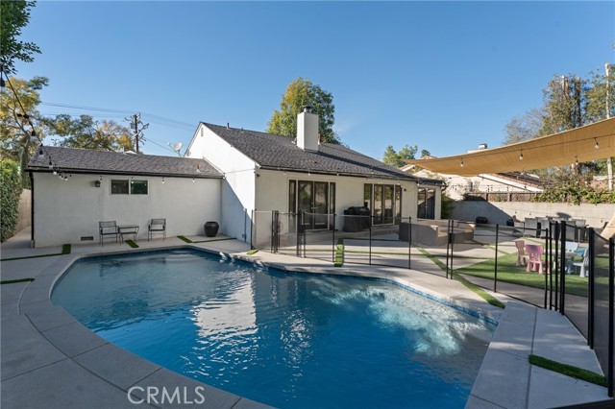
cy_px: 204
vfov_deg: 71.0
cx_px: 308
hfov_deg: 94.0
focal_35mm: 17
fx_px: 287
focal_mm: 16.8
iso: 160
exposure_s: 1/200
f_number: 8
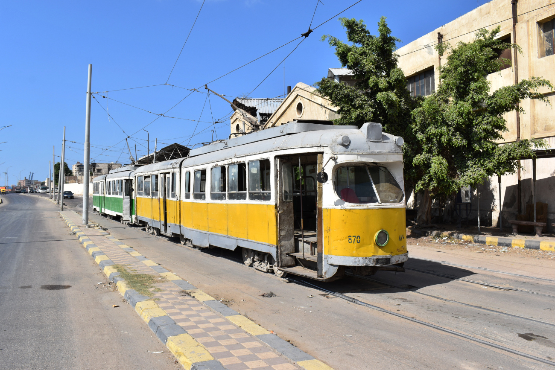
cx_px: 278
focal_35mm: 33
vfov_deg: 40.0
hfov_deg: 57.2
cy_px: 185
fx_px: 509
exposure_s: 1/400
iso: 200
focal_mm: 22
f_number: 10
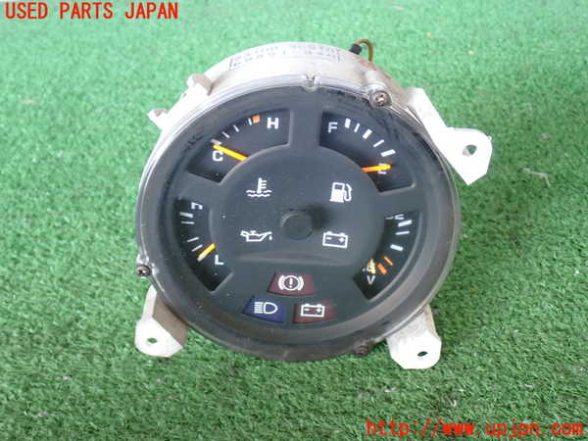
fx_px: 747
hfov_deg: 42.9
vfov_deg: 32.9
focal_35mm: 44
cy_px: 220
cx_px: 294
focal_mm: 7.84
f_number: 2.9
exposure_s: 1/50
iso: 200
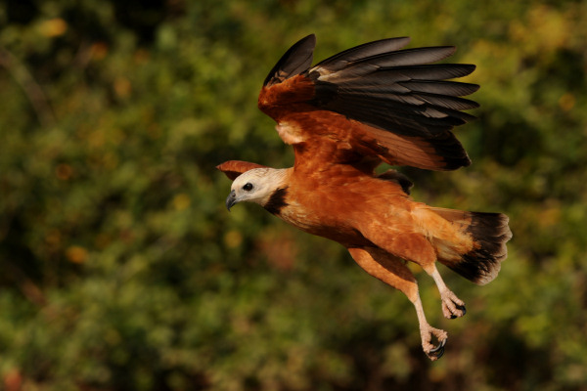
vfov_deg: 4.6
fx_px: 4891
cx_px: 294
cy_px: 196
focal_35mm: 300
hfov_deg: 6.9
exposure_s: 1/800
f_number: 5
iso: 200
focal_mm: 200
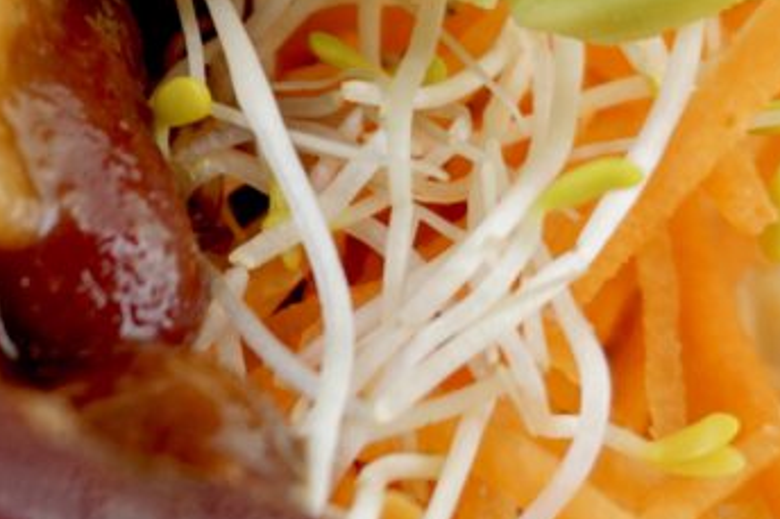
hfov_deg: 9.9
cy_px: -154
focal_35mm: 201
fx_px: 4353
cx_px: -406
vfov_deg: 6.8
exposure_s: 1/40
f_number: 5
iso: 100
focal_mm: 32
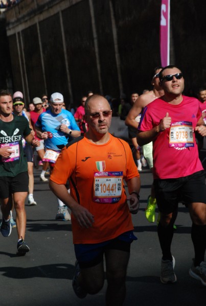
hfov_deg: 9.2
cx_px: 103
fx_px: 1281
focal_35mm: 150
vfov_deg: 13.7
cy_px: 153
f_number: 9
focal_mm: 100
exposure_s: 1/2000
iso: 1000
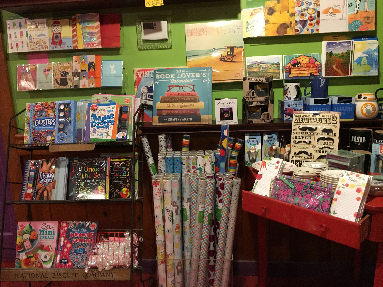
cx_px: 192
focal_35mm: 29
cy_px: 144
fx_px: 321
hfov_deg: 61.7
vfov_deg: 48.2
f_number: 2.2
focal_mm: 4.15
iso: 200
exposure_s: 1/15
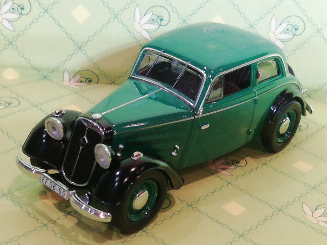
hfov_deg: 28.6
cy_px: 122
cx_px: 164
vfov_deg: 21.6
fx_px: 642
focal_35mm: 68
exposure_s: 1/33.3
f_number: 2.2
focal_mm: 3.46
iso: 320
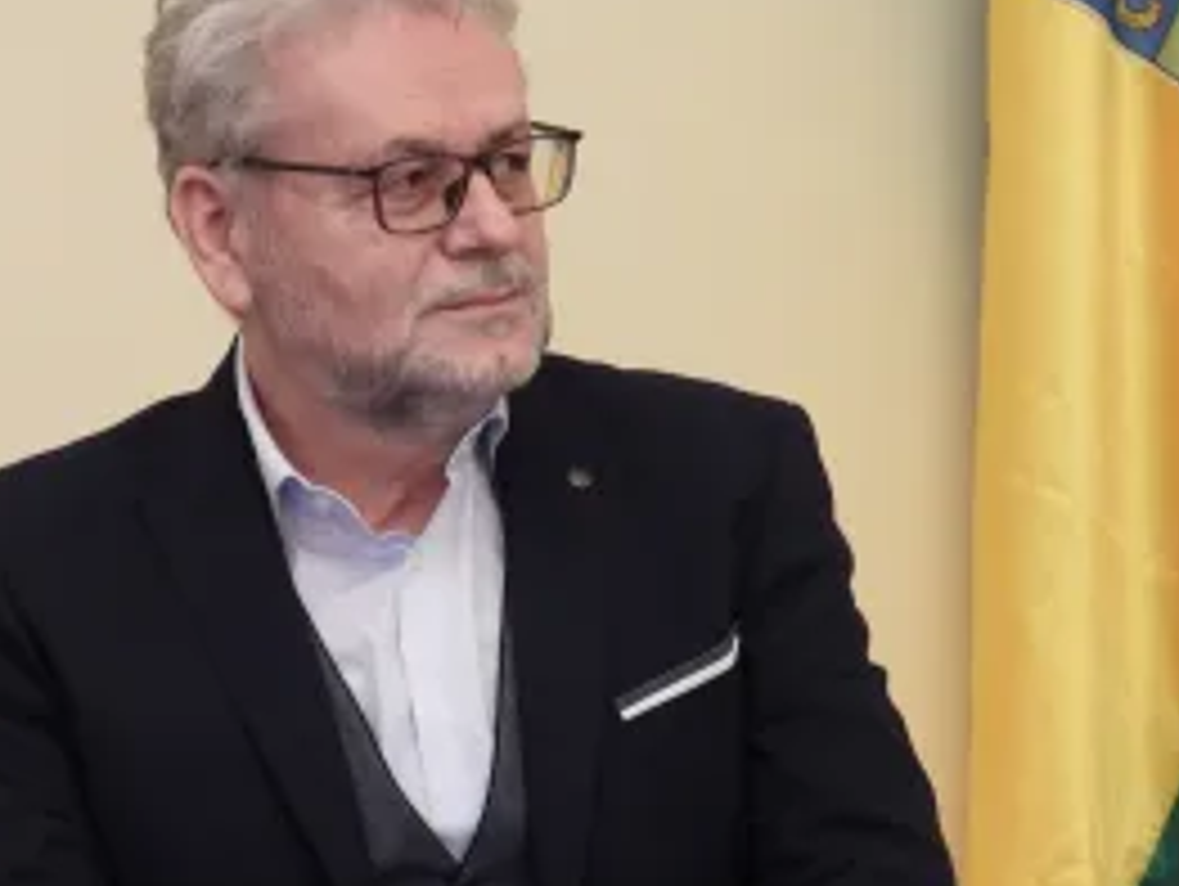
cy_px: 571
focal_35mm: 247
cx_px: 567
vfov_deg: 6.0
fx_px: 8420
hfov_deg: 8.0
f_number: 4
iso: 400
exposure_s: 1/50
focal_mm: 24.1
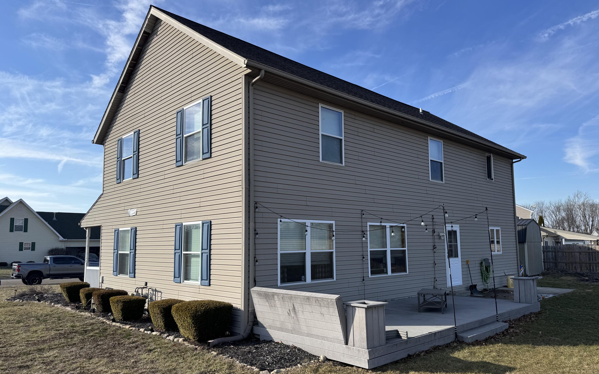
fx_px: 424
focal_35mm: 26
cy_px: 200
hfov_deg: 70.4
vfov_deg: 47.6
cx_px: 304
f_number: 1.78
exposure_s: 1/3802
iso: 80
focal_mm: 6.76
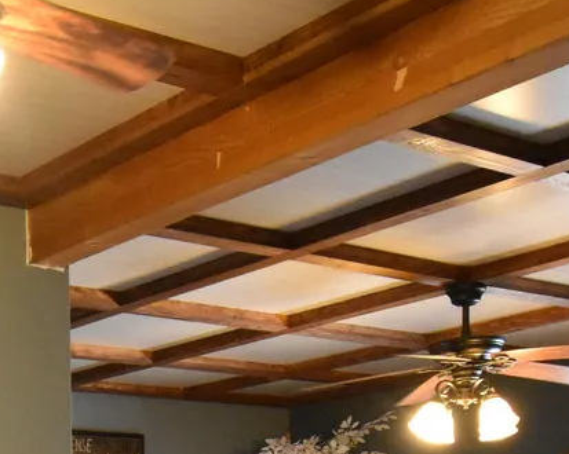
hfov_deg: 24.8
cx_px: -41
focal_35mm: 72
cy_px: 656
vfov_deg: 19.0
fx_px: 1209
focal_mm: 13
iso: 4500
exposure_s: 1/60
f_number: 4.8
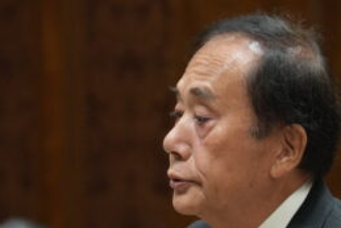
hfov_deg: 3.5
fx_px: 5610
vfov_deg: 2.3
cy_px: 316
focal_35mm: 592
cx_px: 207
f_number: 5.6
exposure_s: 1/100
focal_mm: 200
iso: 3200
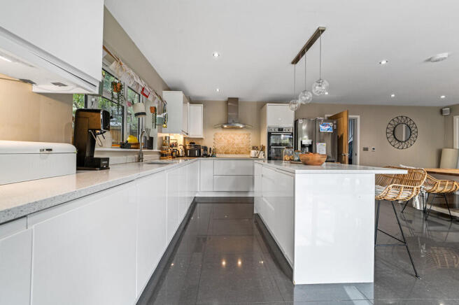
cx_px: 230
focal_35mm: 14
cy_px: 152
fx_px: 178
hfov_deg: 104.3
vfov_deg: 81.1
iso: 400
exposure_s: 1/4
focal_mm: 14
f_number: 8
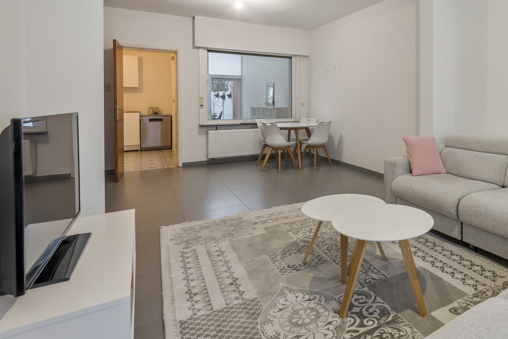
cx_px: 381
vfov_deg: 53.8
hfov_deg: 71.0
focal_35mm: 23
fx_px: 325
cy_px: 107
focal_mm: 14
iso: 250
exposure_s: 1/6
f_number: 8
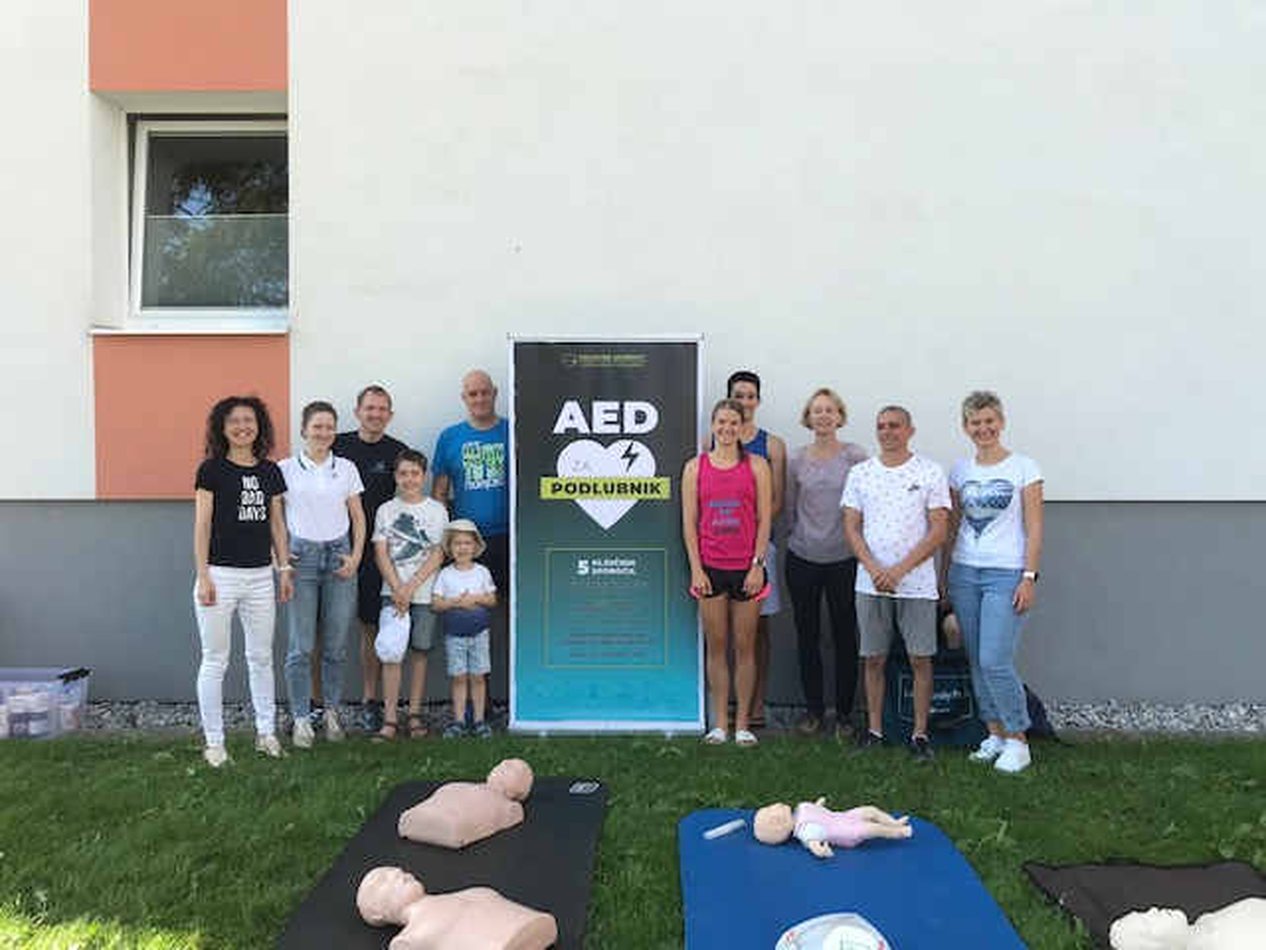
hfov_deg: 63.4
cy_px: 475
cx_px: 633
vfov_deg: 49.7
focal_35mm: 28
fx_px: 1024
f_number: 1.8
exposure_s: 1/496
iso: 20
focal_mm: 3.99
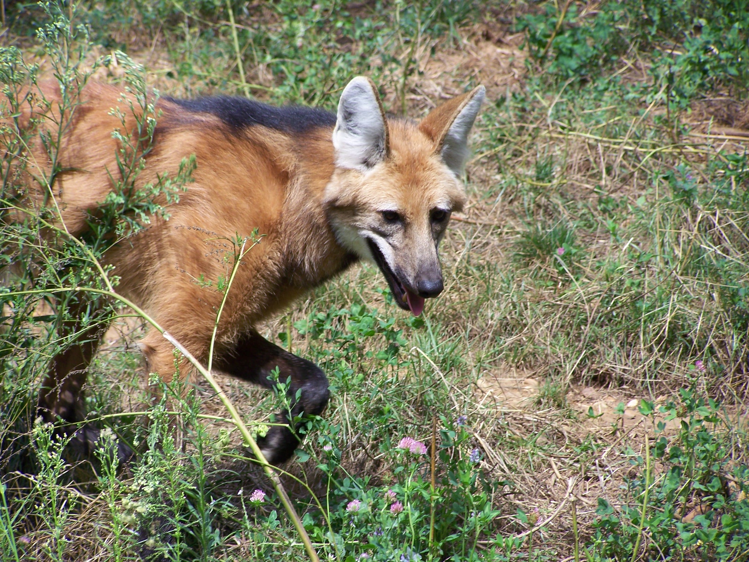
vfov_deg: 6.8
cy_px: 281
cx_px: 374
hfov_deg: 9.1
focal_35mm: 218
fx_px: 4717
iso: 64
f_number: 3.3
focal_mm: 36.2
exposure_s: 1/250
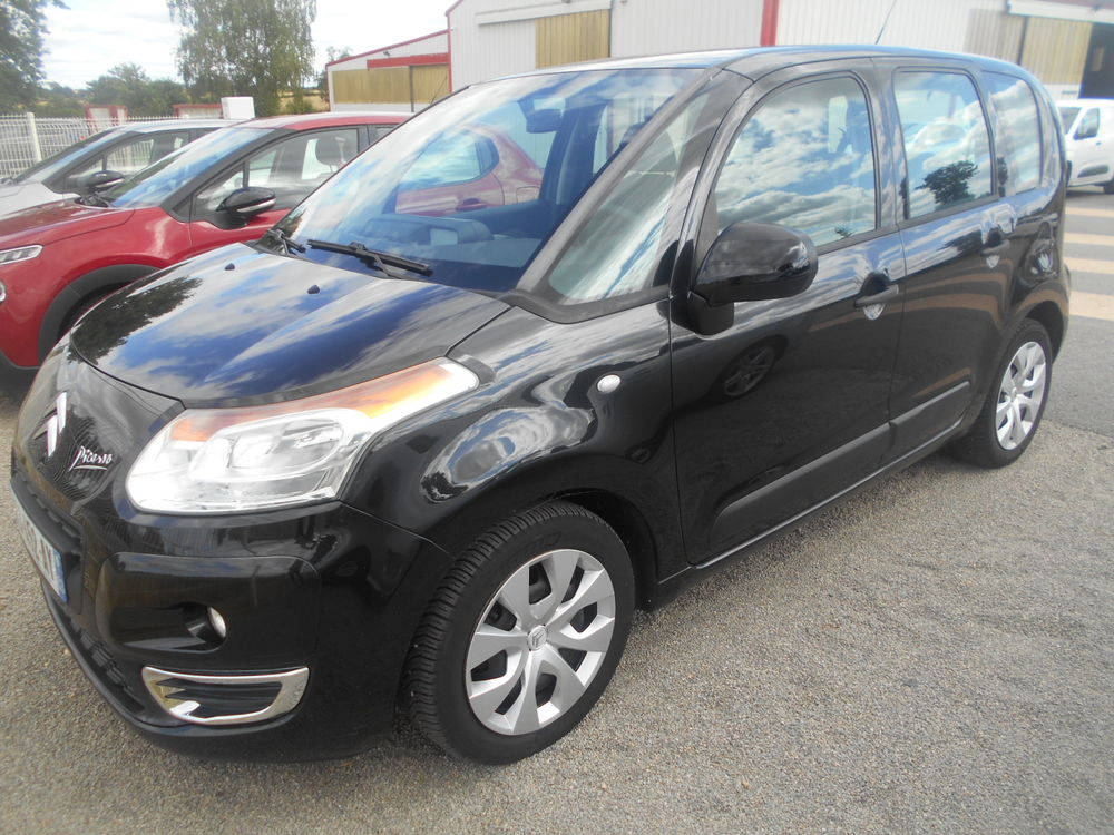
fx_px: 837
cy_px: 418
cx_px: 557
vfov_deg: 53.1
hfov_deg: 67.3
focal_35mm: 26
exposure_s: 1/320
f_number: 3.2
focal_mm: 4.6
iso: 80
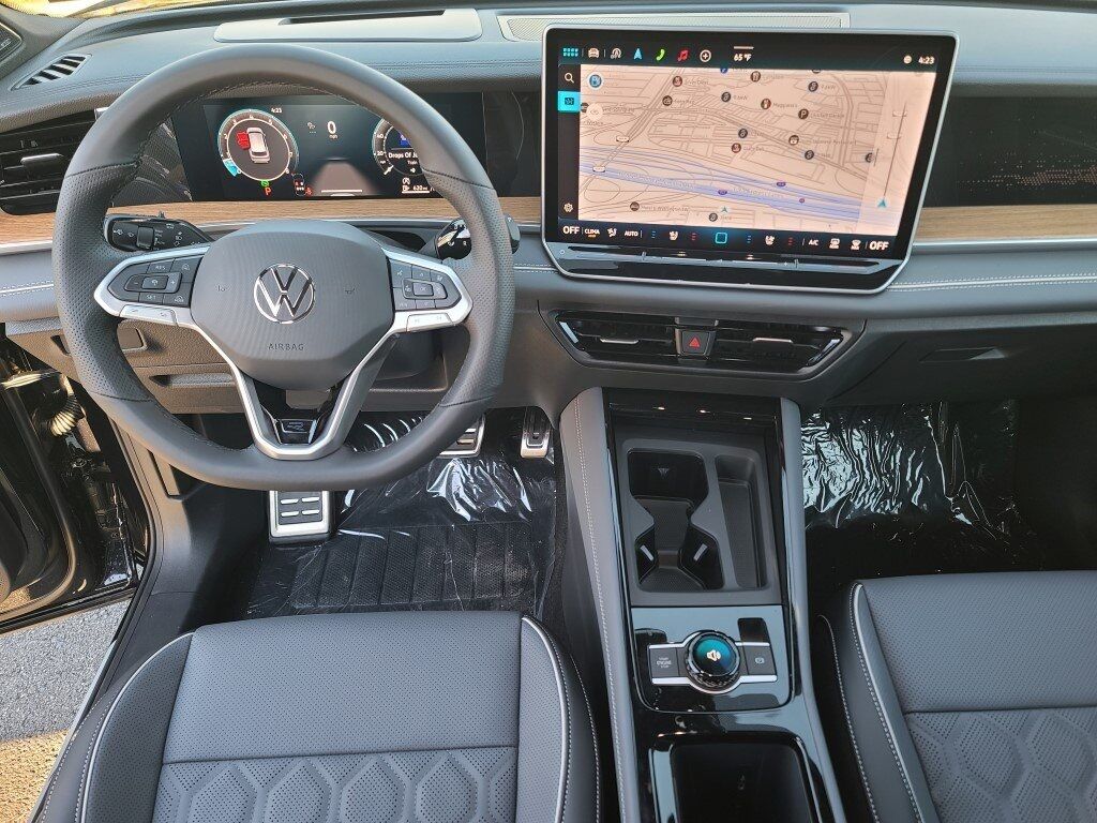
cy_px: 412
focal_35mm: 25
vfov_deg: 54.9
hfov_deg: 69.4
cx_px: 548
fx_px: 792
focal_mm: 7
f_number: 1.8
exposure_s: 1/60
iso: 64
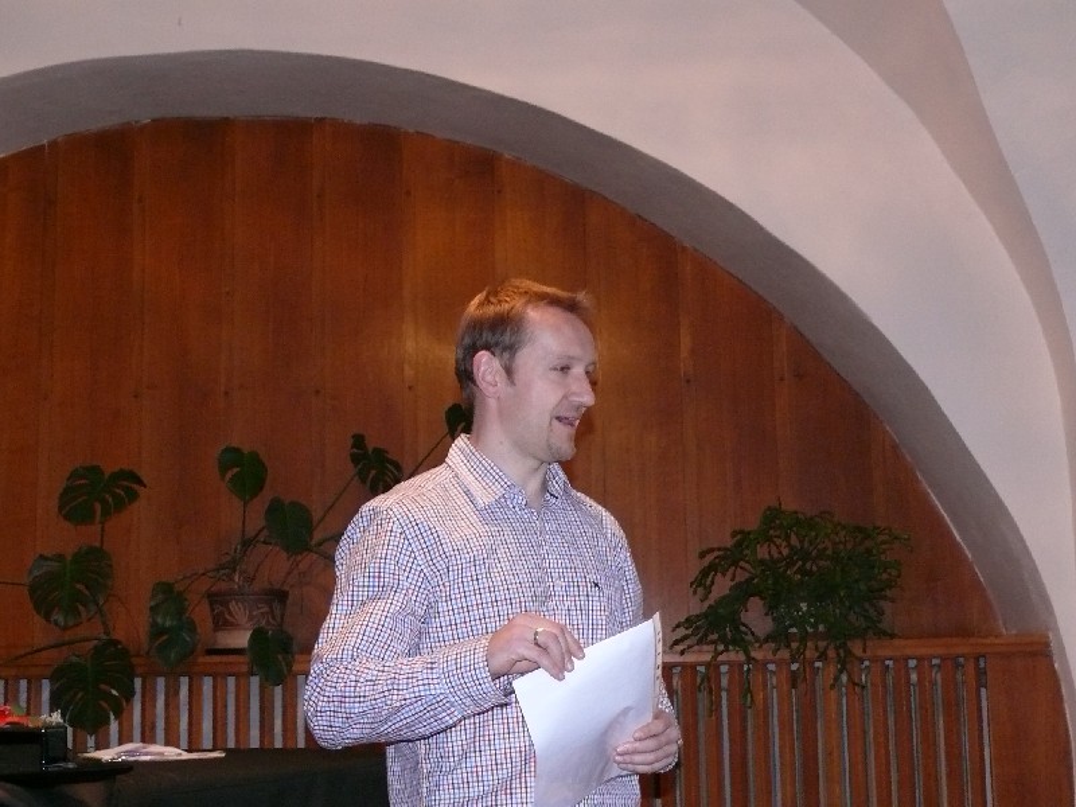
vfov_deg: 26.1
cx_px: 538
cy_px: 404
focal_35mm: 56
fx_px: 1741
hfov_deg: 34.3
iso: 400
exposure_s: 1/30
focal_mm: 9.7
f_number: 3.2
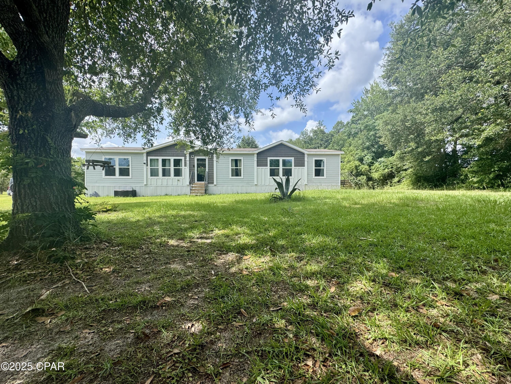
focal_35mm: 14
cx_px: 256
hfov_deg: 102.1
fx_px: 207
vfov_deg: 85.7
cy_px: 192
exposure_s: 1/771
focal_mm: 2.22
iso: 50
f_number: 2.2
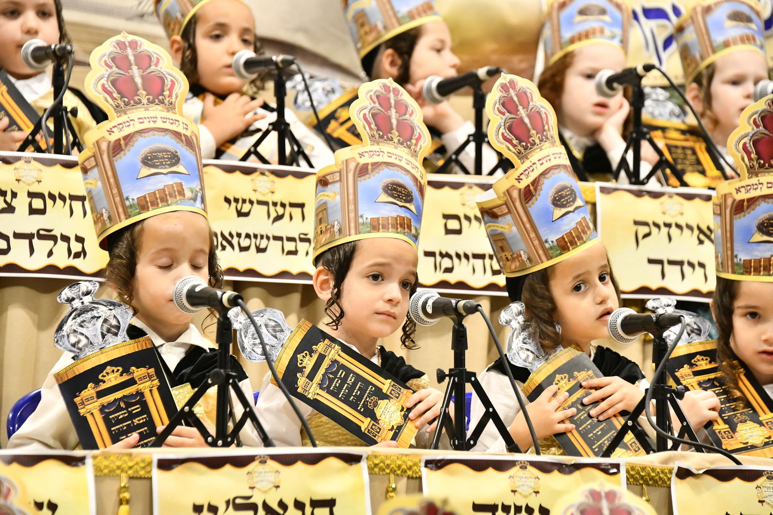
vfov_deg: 9.1
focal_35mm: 150
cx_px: 386
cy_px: 258
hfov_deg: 13.7
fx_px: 3220
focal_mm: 150
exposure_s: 1/200
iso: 4000
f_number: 5.6
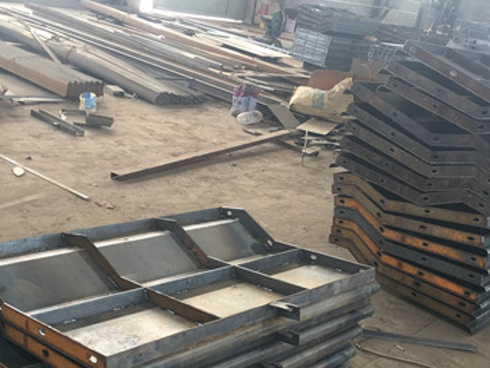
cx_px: 292
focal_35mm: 45
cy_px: 235
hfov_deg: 41.9
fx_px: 637
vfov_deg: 32.0
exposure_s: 1/33
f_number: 2.2
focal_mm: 4.15
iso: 50
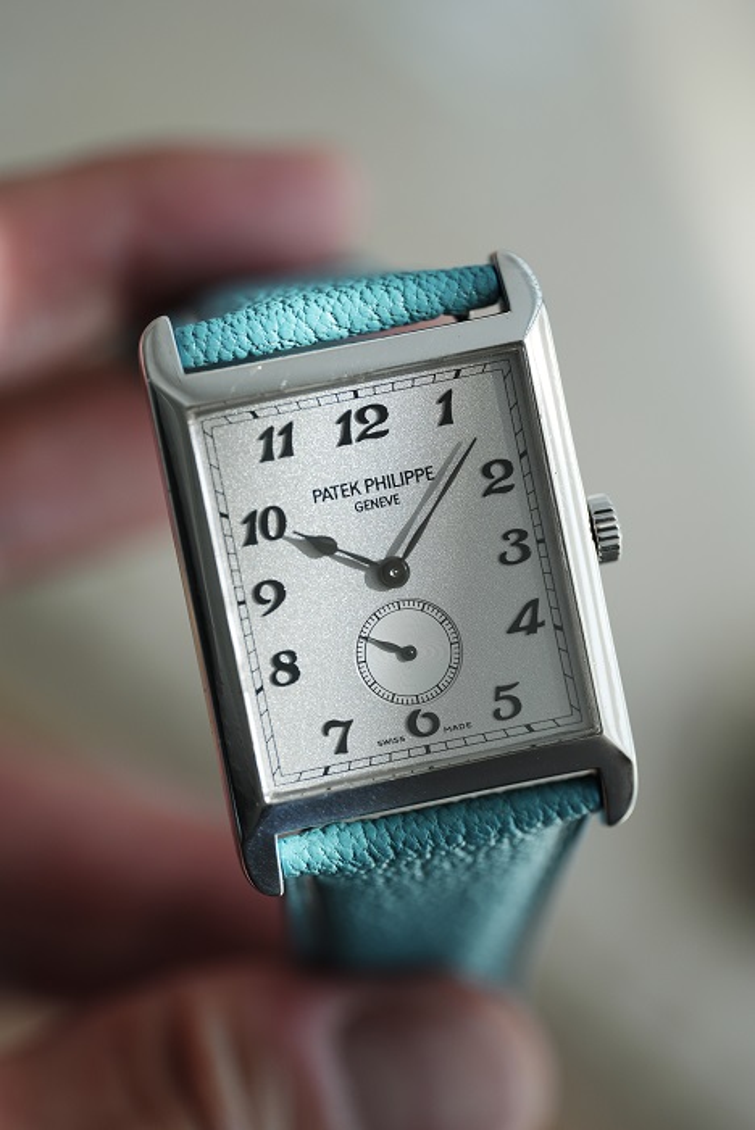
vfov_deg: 19.4
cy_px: 565
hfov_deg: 13.1
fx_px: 3300
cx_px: 378
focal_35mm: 105
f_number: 2.8
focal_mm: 105
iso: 500
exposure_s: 1/250
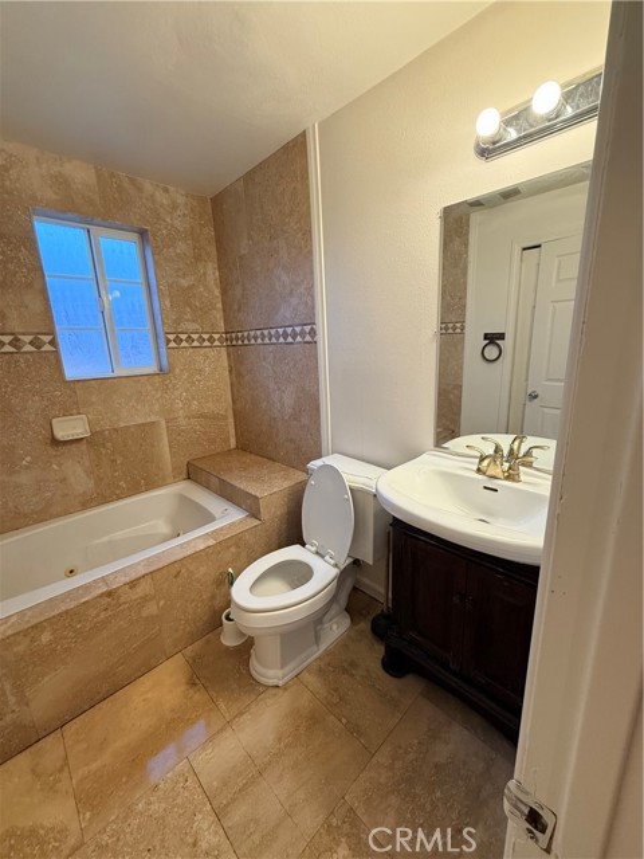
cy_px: 430
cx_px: 322
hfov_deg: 85.7
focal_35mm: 14
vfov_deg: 102.1
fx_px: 347
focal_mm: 2.22
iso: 200
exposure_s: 1/60
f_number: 2.2
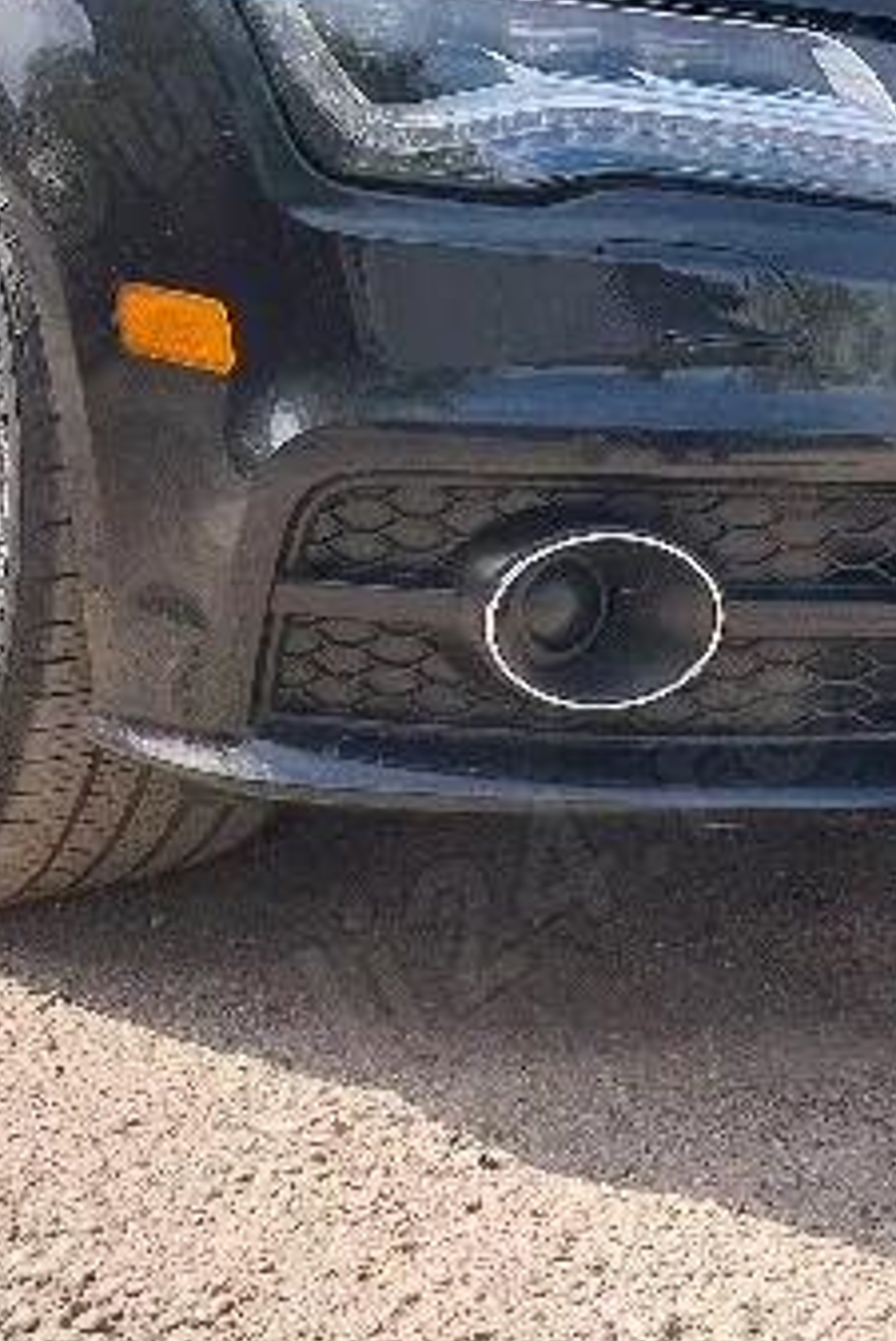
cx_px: 677
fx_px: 2760
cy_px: -24
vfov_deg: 25.8
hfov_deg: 18.3
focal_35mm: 74
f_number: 1.8
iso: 25
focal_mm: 5.23
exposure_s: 1/455
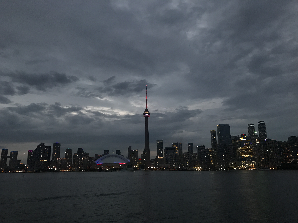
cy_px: 112
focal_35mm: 28
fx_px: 241
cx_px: 149
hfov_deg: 63.4
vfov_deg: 49.7
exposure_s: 1/15
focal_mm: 3.99
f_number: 1.8
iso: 64
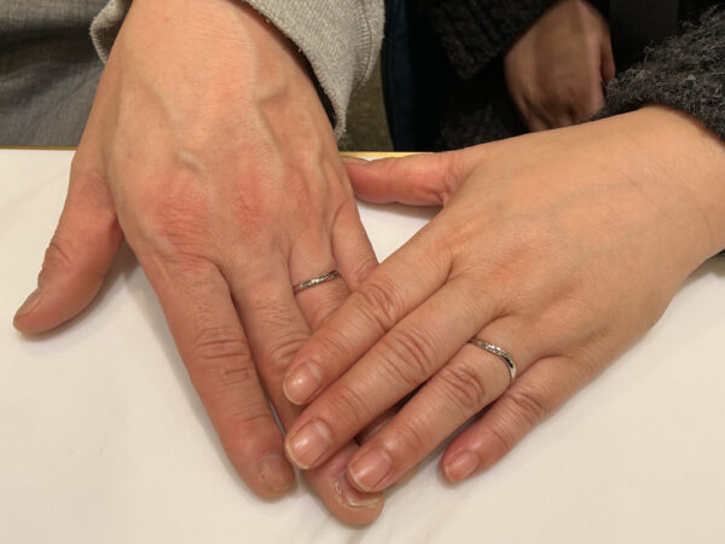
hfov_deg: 61.7
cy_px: 272
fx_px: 607
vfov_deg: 48.2
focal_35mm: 29
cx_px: 362
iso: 16
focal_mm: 3
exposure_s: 1/121
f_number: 1.8
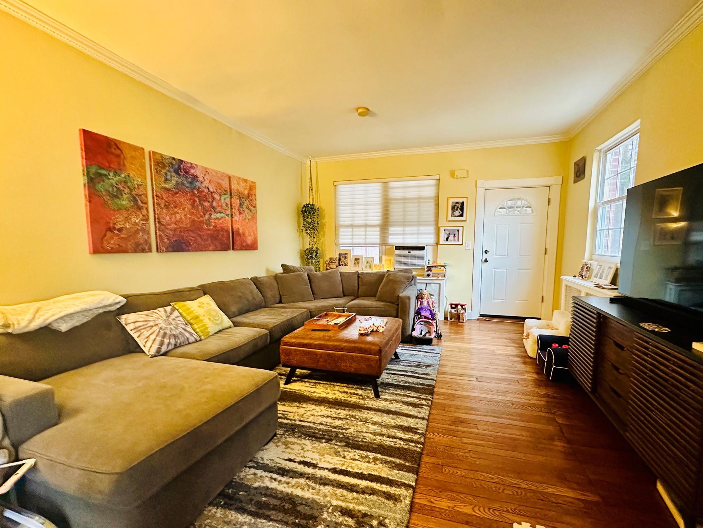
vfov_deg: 81.7
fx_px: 305
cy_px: 277
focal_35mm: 15
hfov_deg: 98.0
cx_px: 374
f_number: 2.2
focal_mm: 2.22
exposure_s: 1/60
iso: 640
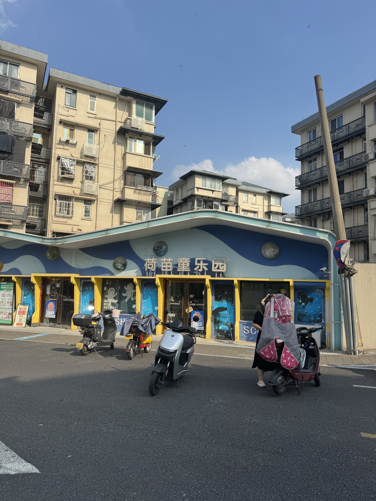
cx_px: 188
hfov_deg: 56.8
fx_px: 348
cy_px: 250
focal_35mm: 24
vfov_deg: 71.6
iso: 80
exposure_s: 1/4608
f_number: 1.78
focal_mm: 6.76
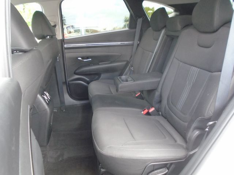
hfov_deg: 67.3
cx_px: 117
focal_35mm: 26
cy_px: 88
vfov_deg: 53.1
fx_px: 176
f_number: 3.2
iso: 250
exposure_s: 1/30
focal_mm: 4.6
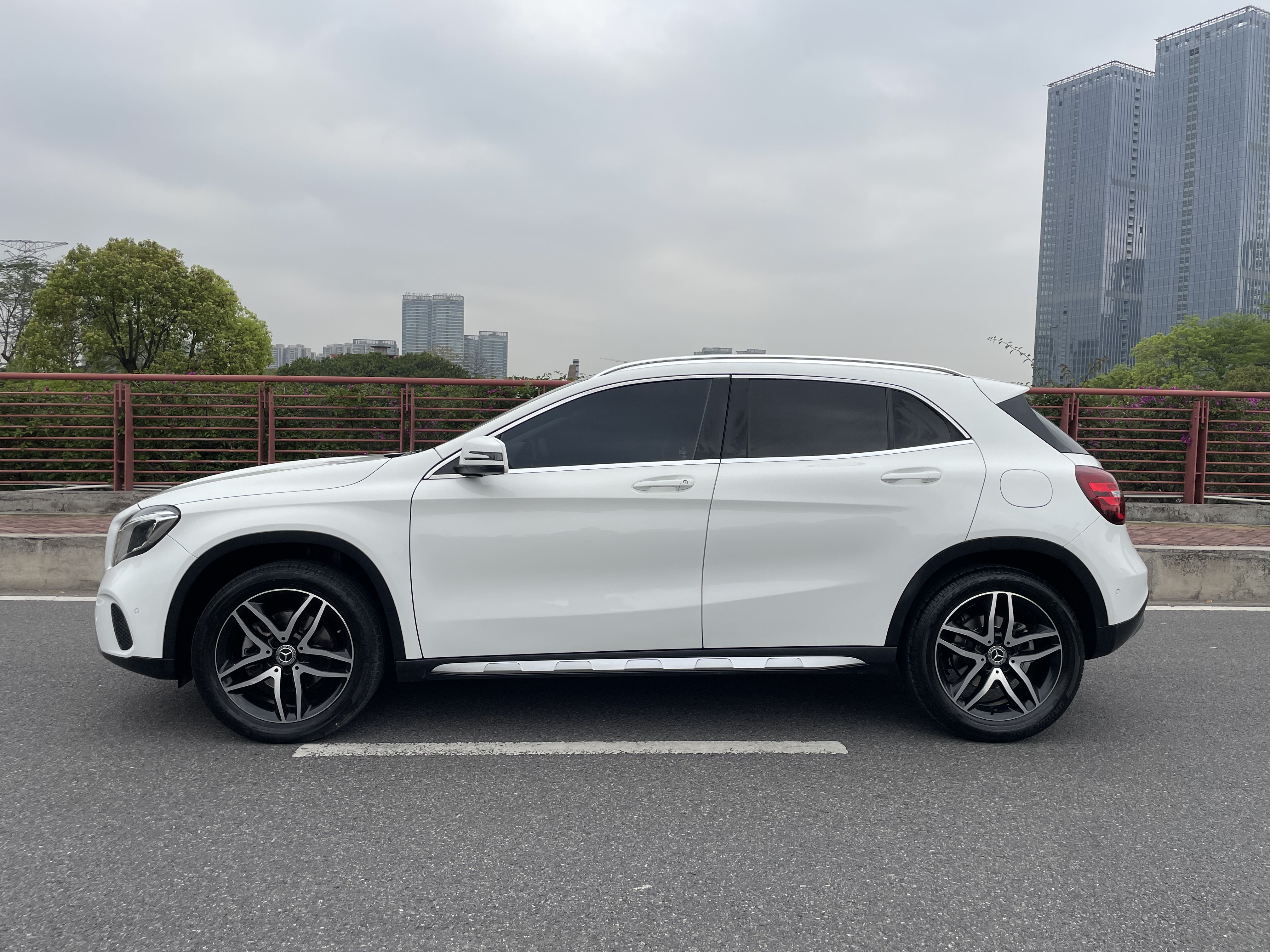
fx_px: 954
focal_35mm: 26
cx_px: 635
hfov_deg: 67.3
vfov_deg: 53.1
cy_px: 476
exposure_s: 1/2398
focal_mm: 4.2
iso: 32
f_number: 1.6
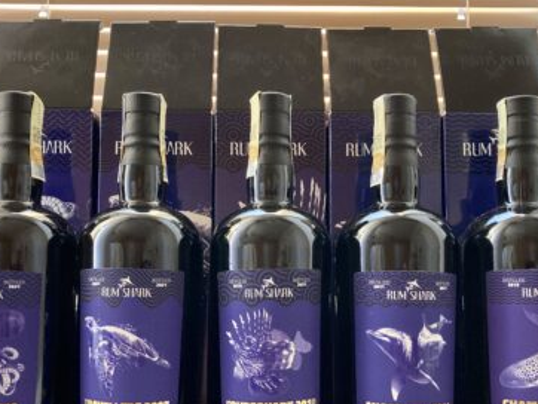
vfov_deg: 34.9
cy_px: 258
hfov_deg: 45.7
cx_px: 276
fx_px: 638
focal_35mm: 41
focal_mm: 3.99
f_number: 1.8
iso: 200
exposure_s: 1/60
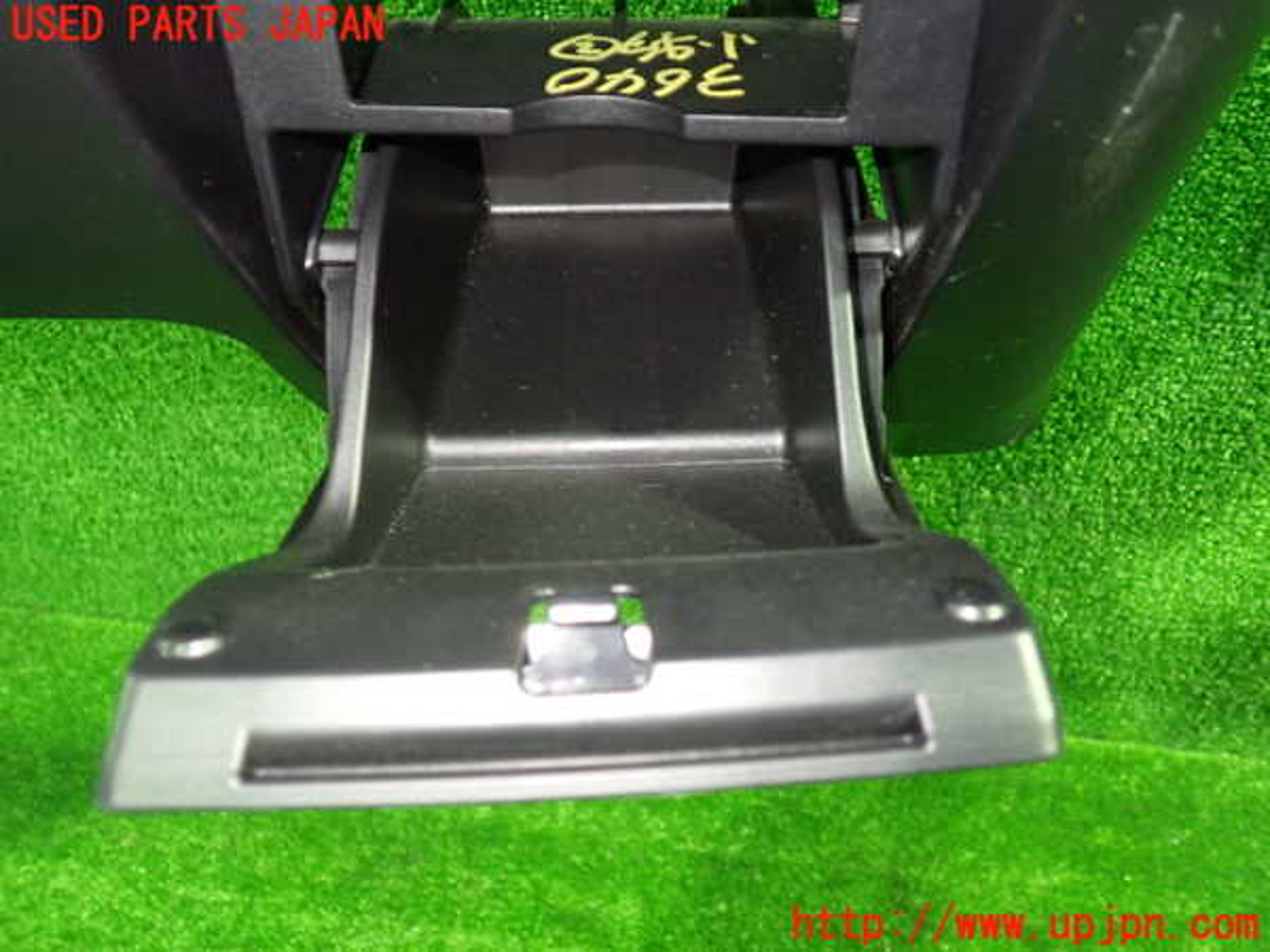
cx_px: 635
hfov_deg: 60.0
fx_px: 1101
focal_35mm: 30
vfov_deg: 46.8
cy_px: 476
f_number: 2.3
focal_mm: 5.4
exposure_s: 1/20
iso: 800
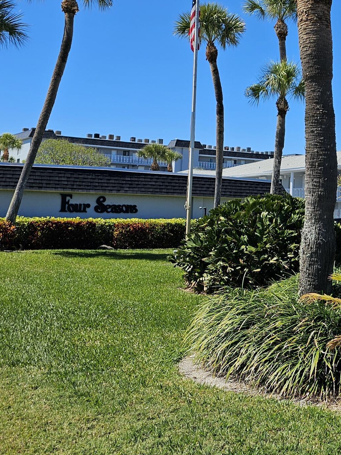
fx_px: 670
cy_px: 162
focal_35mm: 51
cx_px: 379
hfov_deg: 26.3
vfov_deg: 37.2
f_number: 1.7
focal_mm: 6.3
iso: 10
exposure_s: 1/927
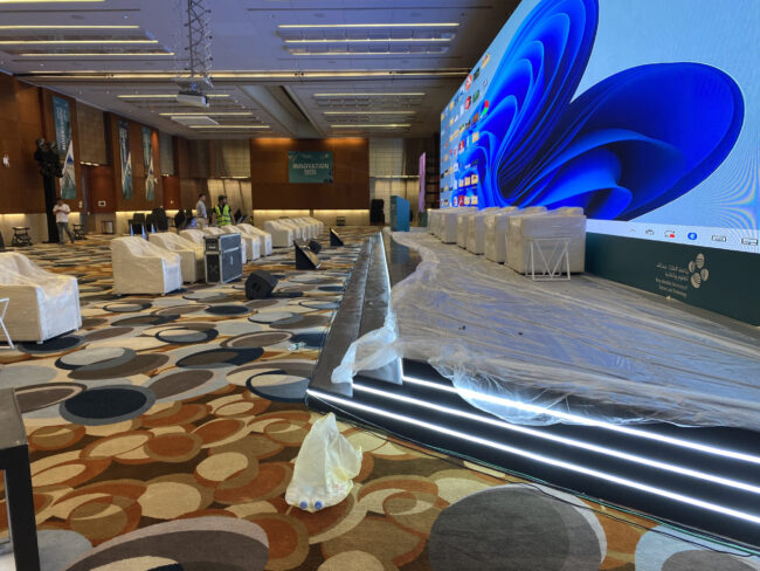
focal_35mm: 26
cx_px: 380
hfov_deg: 67.3
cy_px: 286
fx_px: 571
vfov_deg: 53.1
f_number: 1.8
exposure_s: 1/60
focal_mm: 4.25
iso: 80
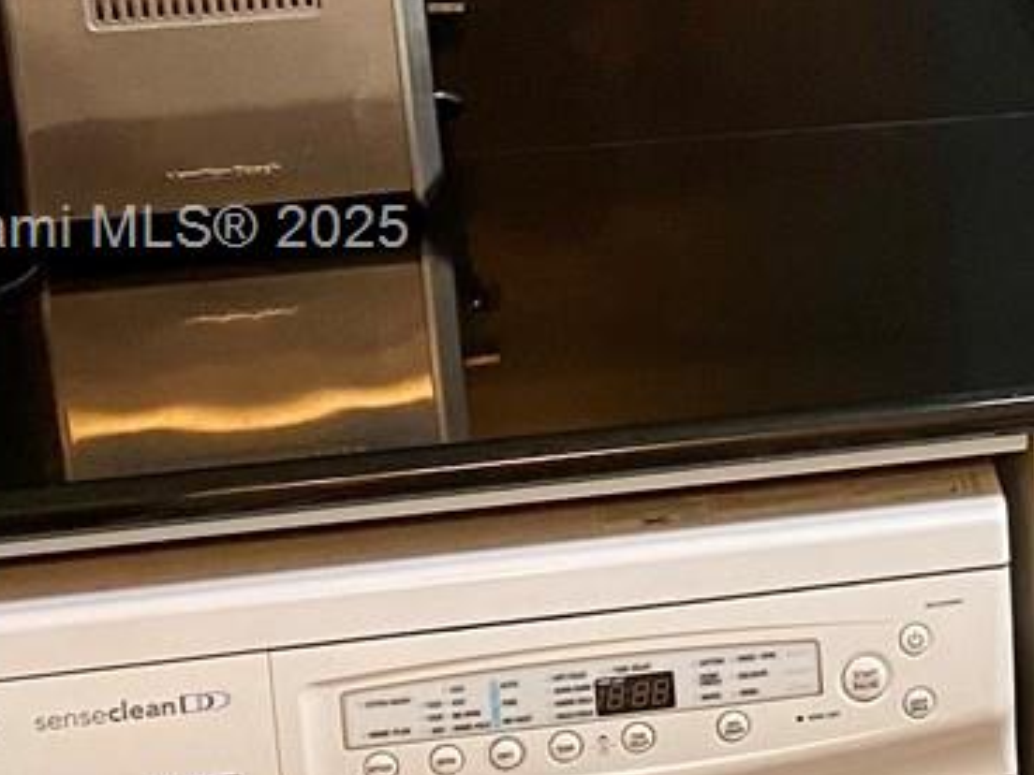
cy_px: 233
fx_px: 3375
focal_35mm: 113
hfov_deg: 15.4
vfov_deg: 13.1
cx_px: 1759
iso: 160
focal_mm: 4.25
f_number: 1.8
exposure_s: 1/60
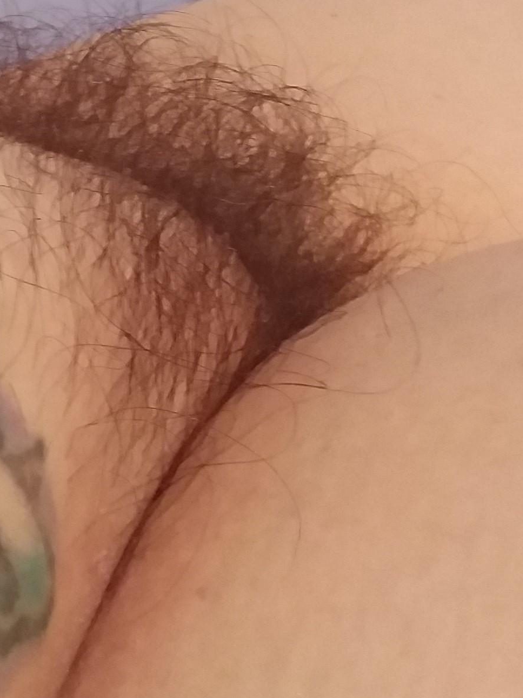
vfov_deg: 30.7
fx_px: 1270
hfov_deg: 22.2
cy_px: 324
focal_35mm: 63
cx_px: -29
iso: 200
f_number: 1.9
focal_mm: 2.47
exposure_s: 1/15
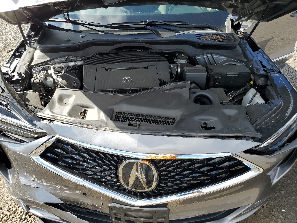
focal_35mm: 26
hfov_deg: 67.3
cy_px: 112
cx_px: 148
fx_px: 223
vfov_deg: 53.1
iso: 50
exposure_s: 1/1111
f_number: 1.5
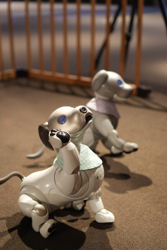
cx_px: 88
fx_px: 393
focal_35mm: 57
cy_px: 126
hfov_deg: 24.0
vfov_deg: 35.3
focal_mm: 35
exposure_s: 1/100
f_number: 2
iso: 400
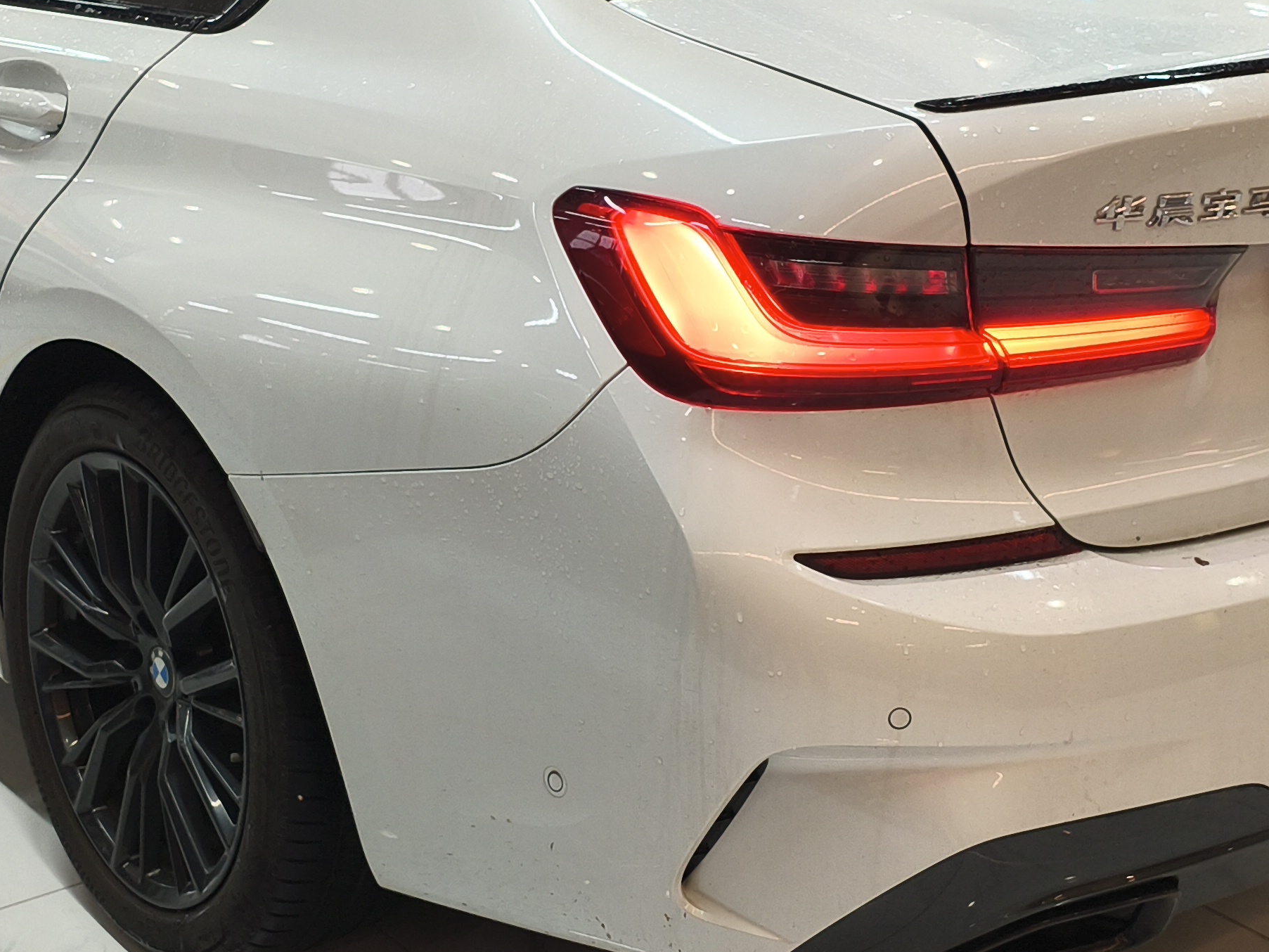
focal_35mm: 59
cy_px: 355
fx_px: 2163
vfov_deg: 24.7
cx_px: 594
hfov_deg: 32.7
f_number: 1.5
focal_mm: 4.94
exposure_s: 1/100
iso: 64
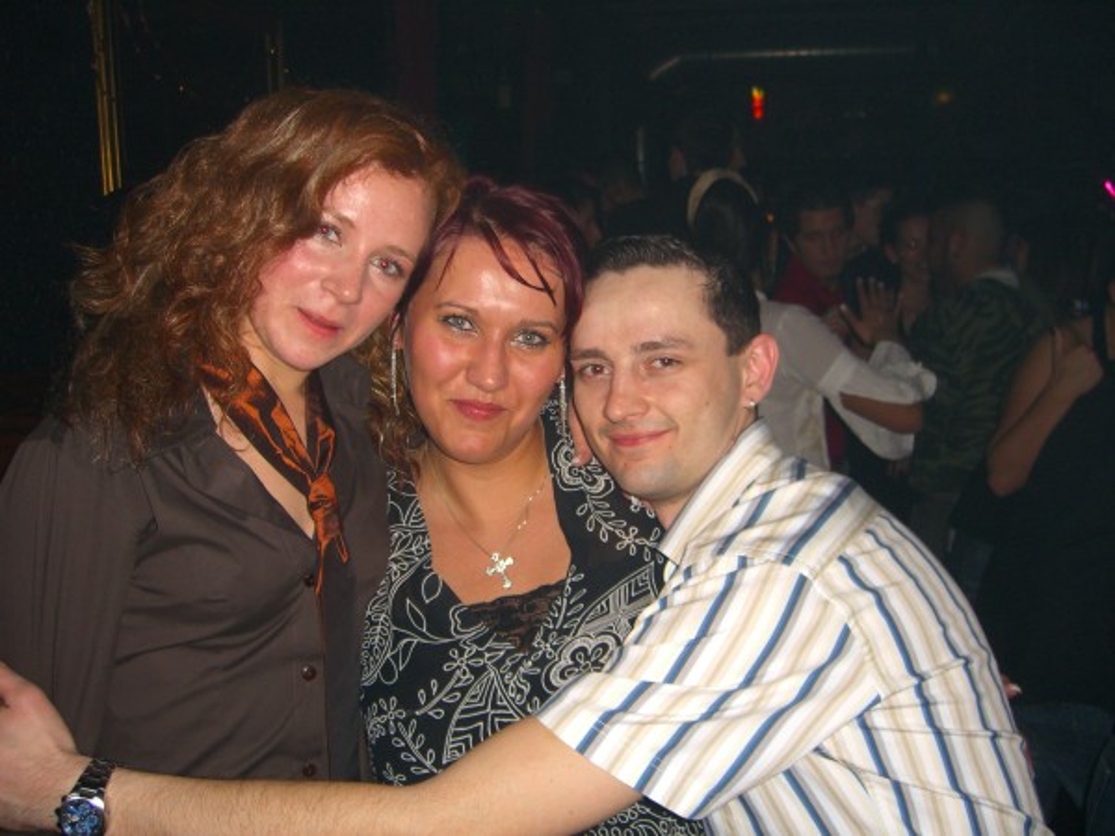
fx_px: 1224
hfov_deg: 49.0
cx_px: 558
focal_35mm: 38
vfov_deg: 37.7
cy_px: 418
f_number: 2.8
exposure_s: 1/60
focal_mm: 7.9
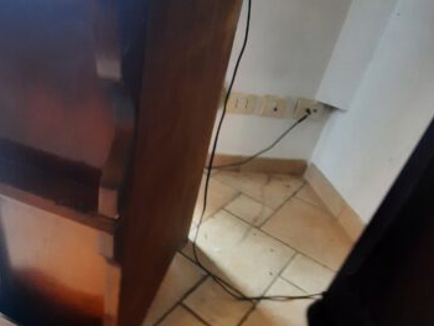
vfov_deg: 68.0
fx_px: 238
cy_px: 198
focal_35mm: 19
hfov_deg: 81.6
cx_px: 143
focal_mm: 1.74
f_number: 2.2
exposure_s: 1/33
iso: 200
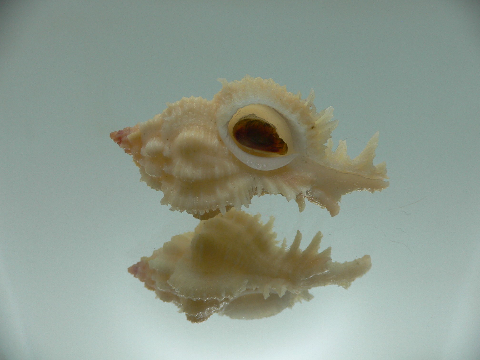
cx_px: 240
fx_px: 485
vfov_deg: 40.7
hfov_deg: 52.6
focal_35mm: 35
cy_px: 180
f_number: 2.8
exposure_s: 1/100
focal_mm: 4.6
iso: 80
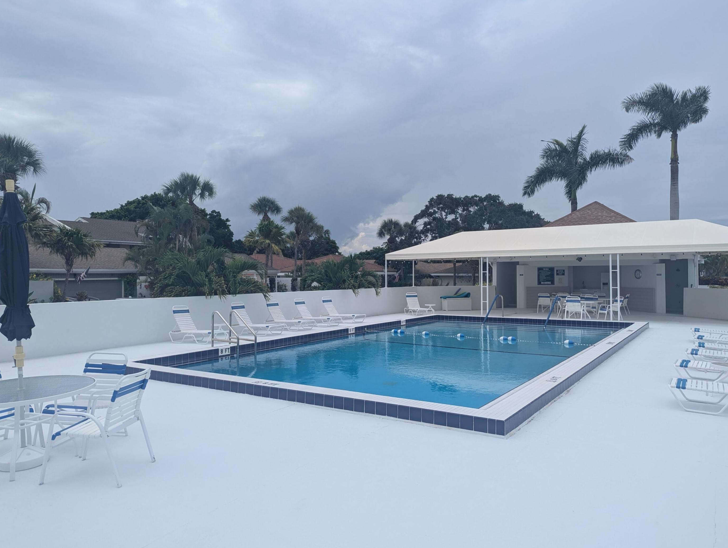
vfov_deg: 55.0
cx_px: 360
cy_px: 280
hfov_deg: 69.3
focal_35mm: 25
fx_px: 527
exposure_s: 1/2976
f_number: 1.85
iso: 56
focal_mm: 6.81
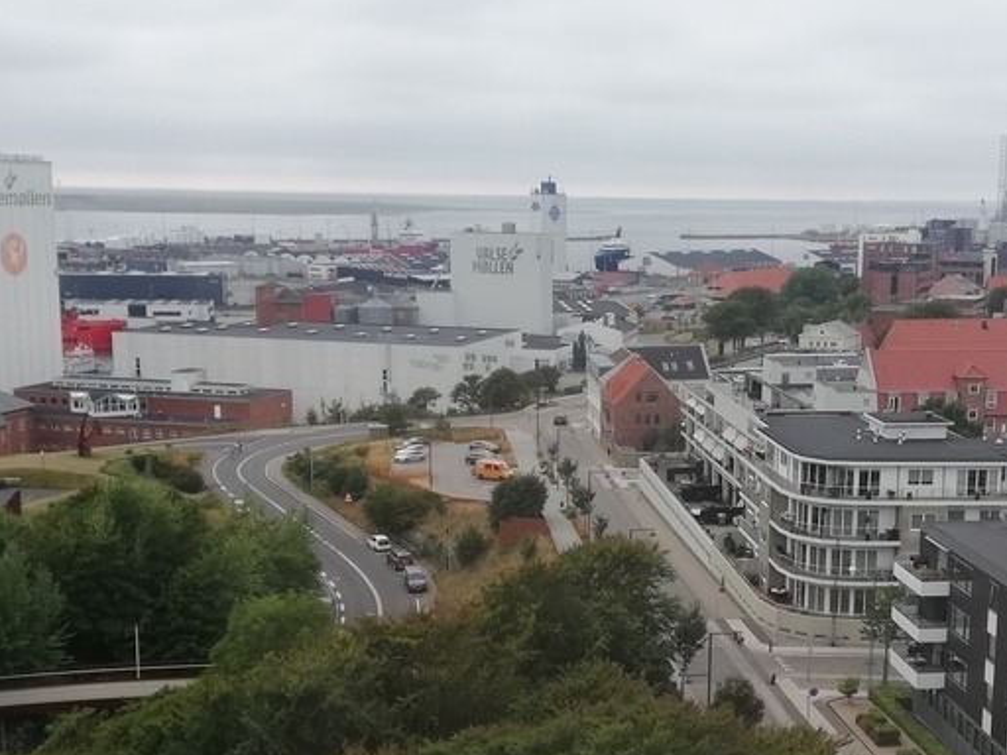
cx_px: 659
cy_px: 492
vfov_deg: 27.9
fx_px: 1513
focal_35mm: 52
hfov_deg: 36.5
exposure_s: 1/391
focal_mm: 3.81
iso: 50
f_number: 4
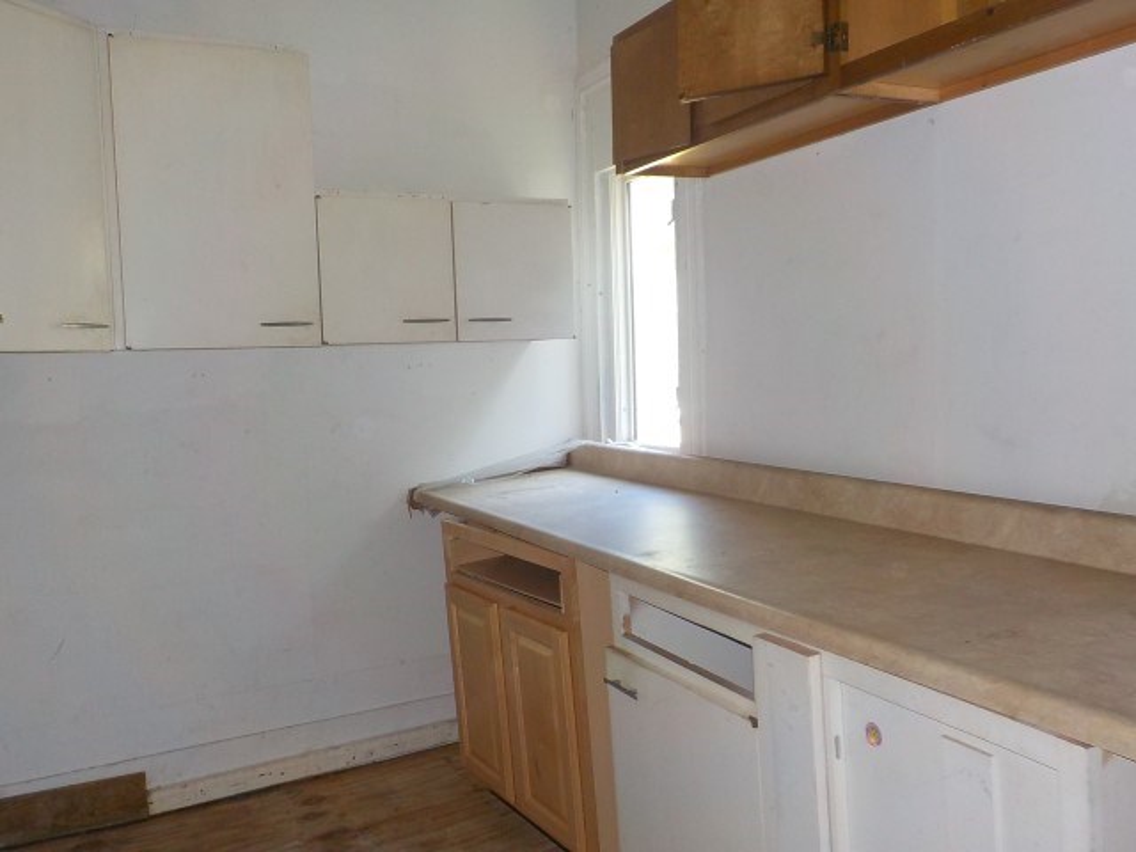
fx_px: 985
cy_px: 426
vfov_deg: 46.8
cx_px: 568
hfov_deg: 60.0
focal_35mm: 30
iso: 200
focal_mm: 4.1
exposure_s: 1/30
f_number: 3.3
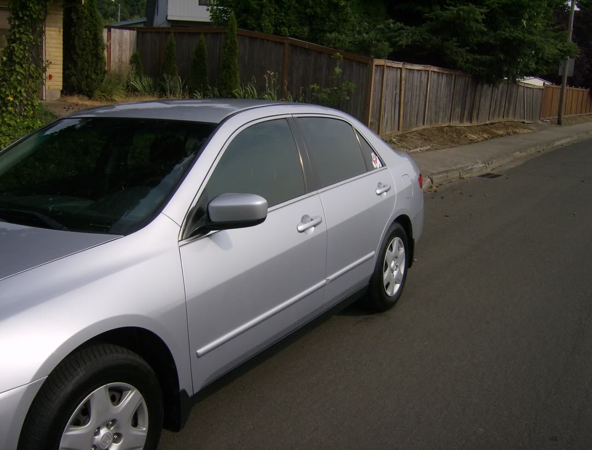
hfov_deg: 51.1
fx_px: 619
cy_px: 225
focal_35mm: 36
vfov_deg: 40.0
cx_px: 296
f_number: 4.7
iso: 100
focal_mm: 6
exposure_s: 1/1385
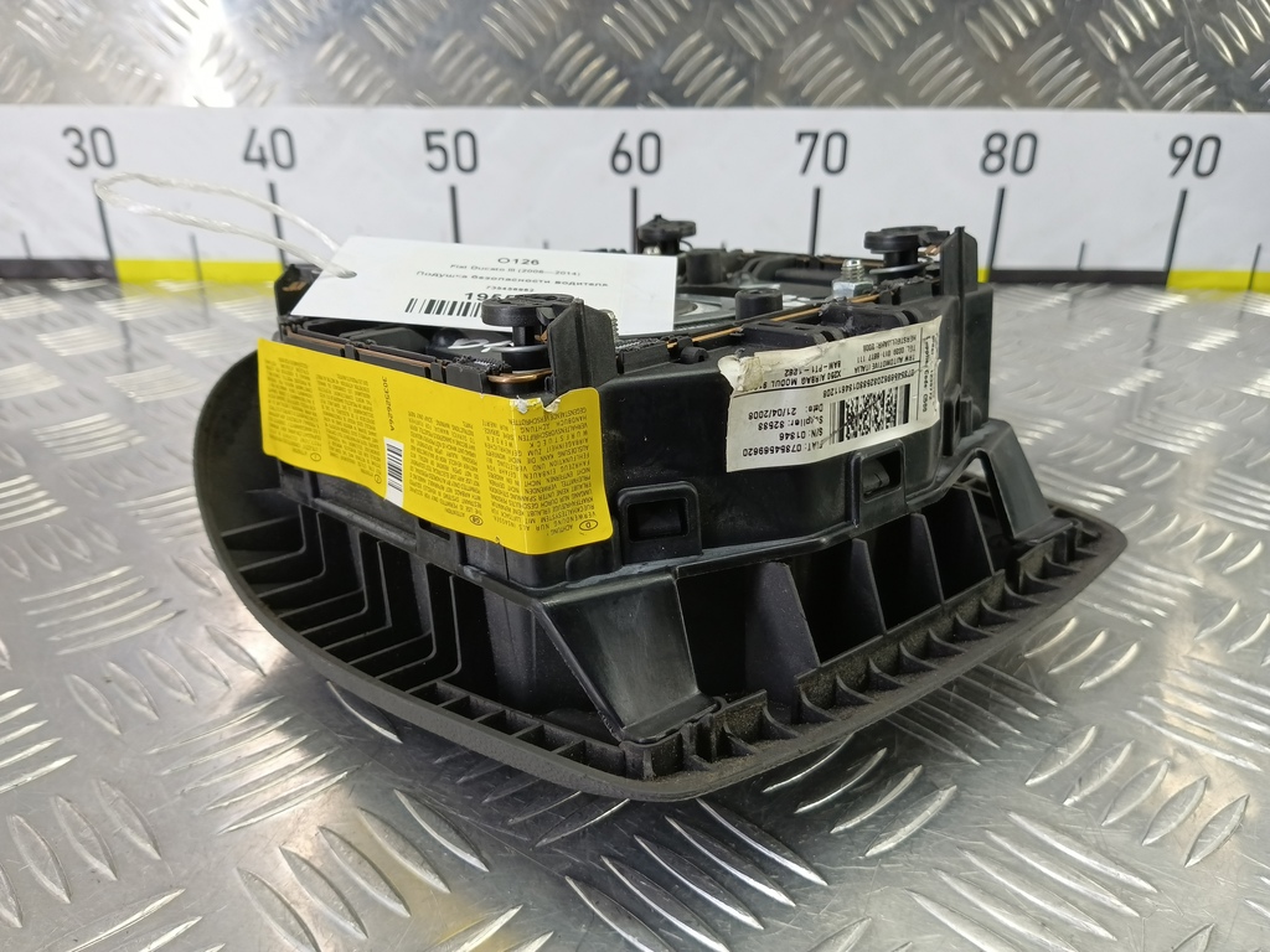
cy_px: 476
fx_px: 844
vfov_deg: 58.9
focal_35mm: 23
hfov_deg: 73.9
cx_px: 635
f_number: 1.6
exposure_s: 1/50
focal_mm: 4.11
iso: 181
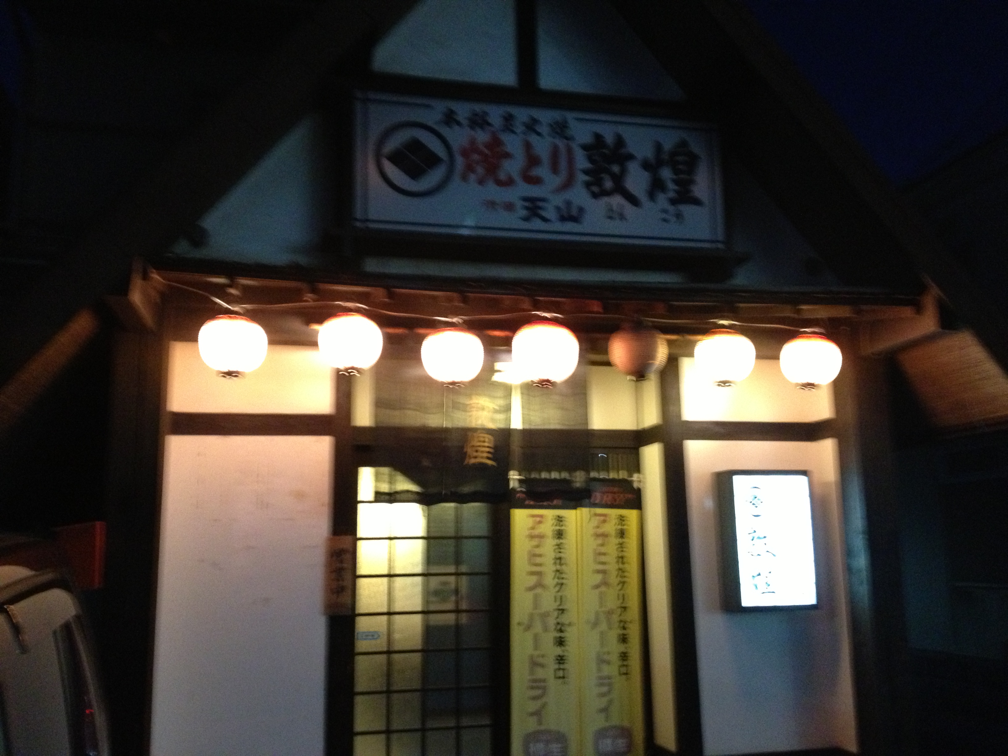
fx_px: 1019
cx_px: 504
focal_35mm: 35
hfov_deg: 52.6
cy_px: 378
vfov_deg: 40.7
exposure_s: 1/15
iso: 500
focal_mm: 4.28
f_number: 2.4
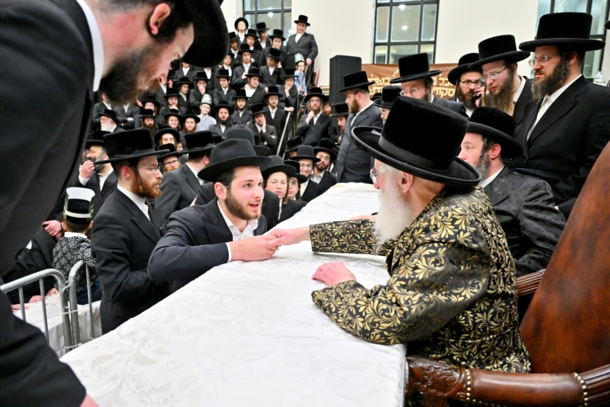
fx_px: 407
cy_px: 204
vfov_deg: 53.1
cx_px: 305
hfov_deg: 73.7
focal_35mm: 24
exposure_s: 1/400
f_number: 4
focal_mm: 24
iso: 1250
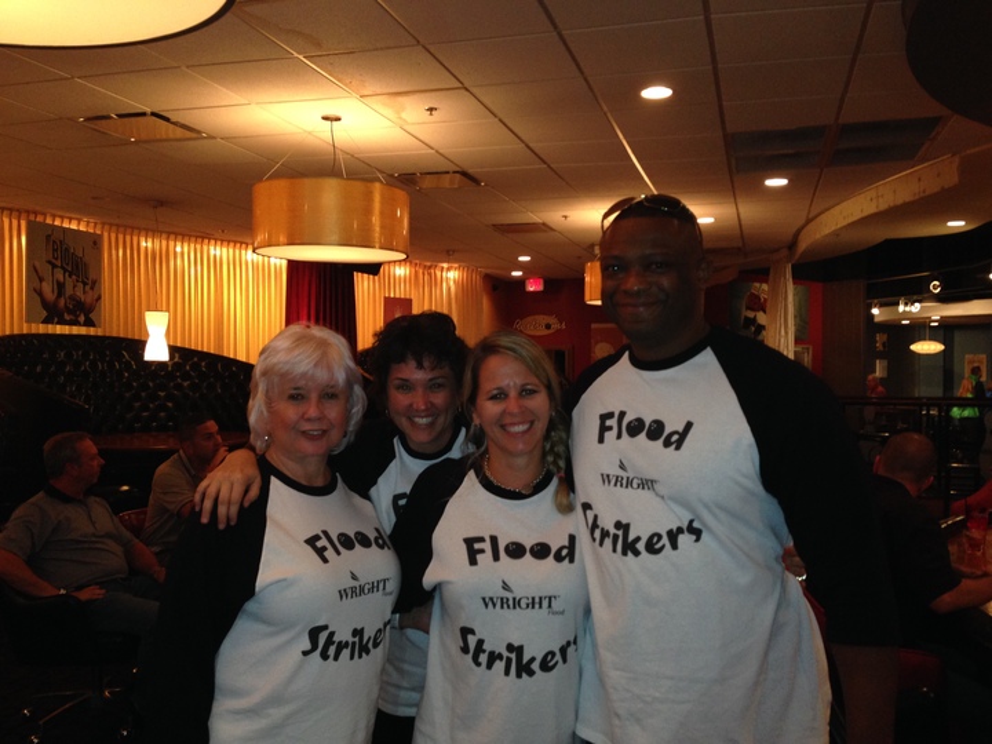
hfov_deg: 55.4
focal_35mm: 33
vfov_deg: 42.9
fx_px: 946
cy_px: 372
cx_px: 496
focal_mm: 4.12
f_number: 2.4
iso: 125
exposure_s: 1/16
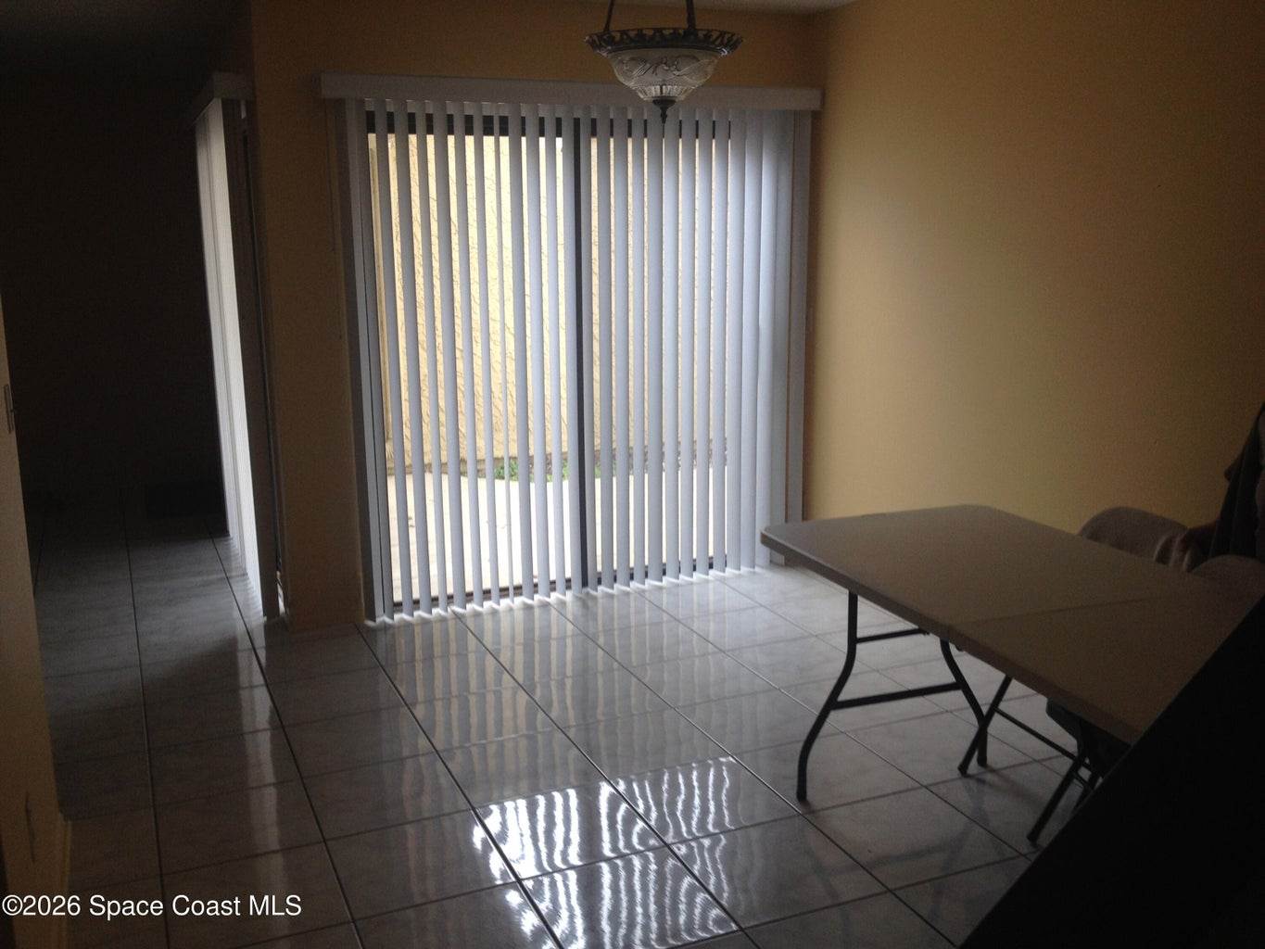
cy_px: 474
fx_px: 1279
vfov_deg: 40.7
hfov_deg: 52.6
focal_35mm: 35
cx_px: 632
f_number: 2.4
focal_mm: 4.28
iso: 64
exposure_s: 1/60
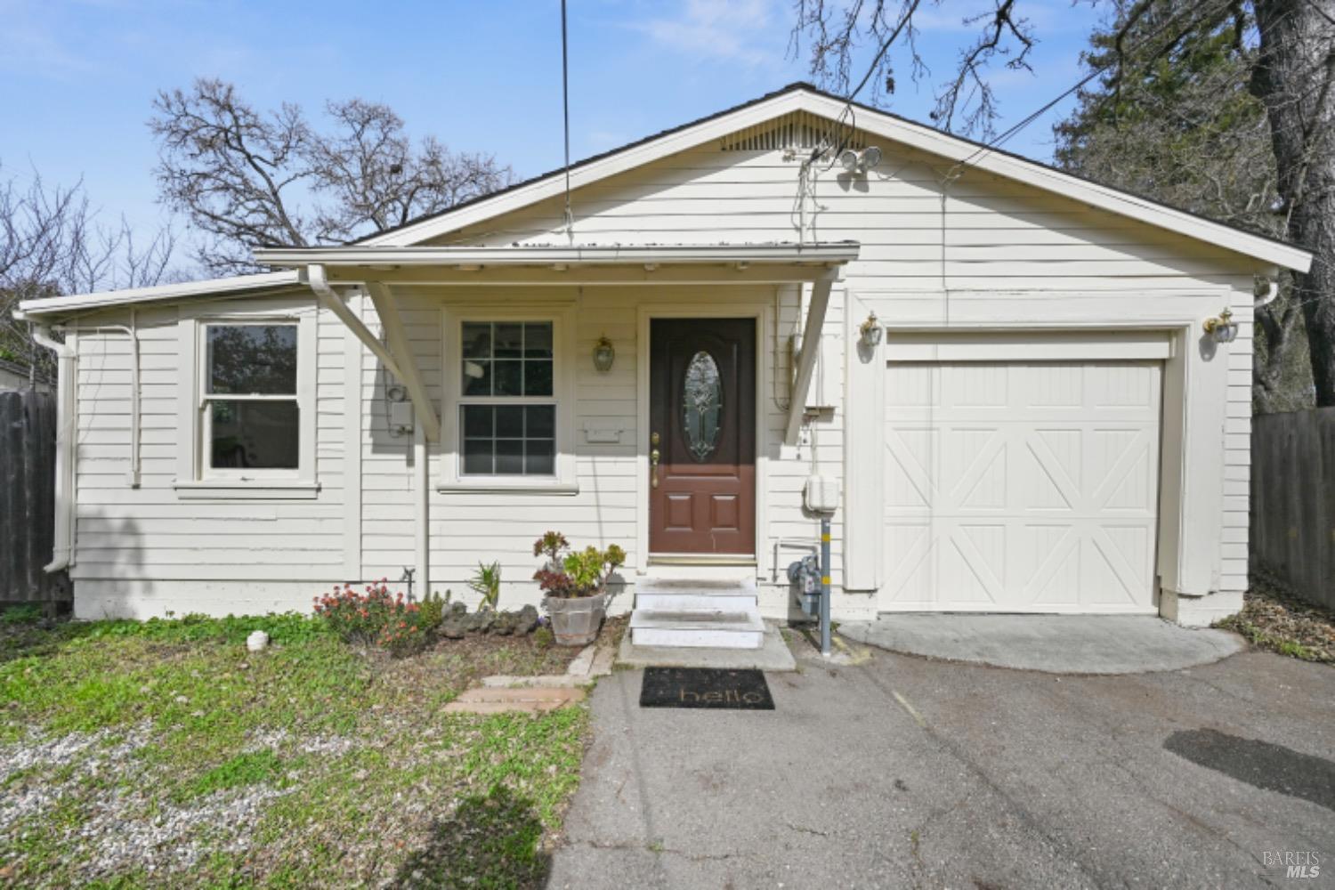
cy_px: 445
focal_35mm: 14
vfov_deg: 81.2
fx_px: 519
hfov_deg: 104.3
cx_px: 668
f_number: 9
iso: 400
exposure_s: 1/1600
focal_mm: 14
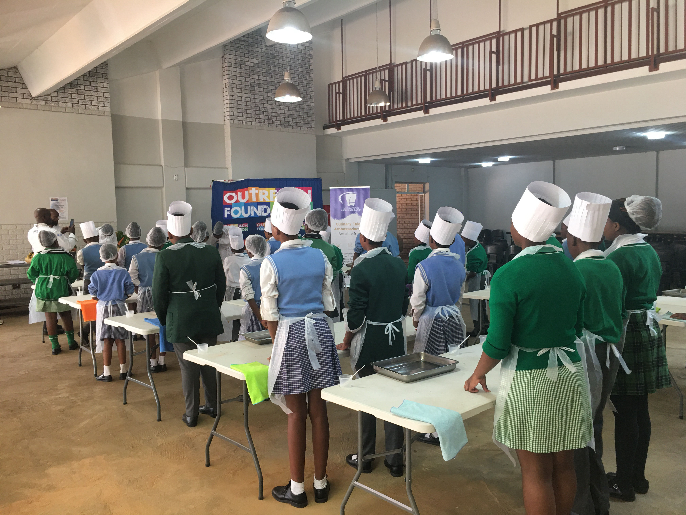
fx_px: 575
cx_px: 343
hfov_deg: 61.7
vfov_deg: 48.2
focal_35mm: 29
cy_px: 258
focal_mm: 4.15
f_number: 2.2
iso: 40
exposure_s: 1/17
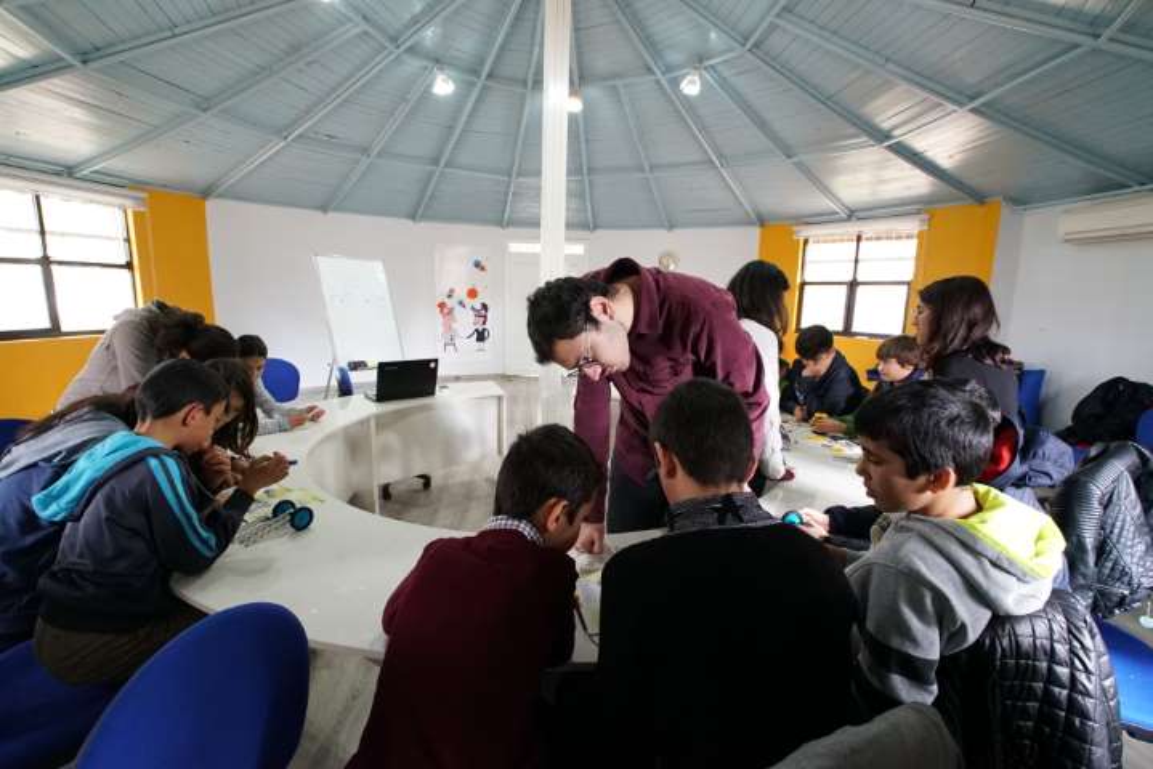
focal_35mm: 16
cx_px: 576
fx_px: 513
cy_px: 384
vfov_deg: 73.8
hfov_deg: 96.7
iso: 8000
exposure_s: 1/100
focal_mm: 16
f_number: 5.6
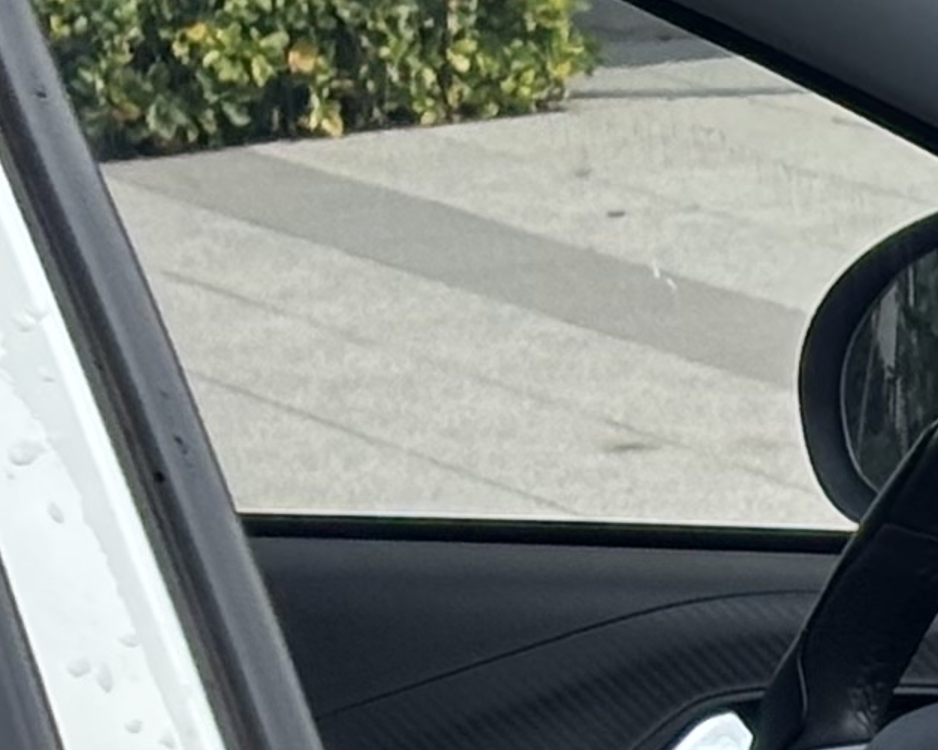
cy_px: 1678
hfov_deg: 5.8
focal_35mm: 326
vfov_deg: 4.6
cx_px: 1875
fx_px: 9047
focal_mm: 5.96
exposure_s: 1/1103
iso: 32
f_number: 1.6
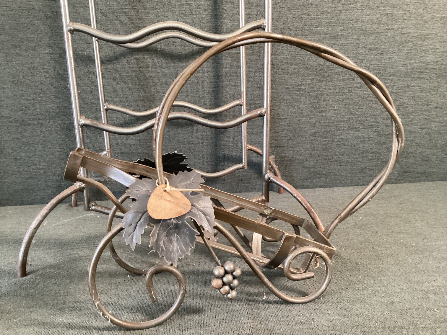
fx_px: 400
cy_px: 168
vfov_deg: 45.4
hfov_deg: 58.3
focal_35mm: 31
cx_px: 224
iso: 320
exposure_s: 1/50
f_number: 2.4
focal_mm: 3.3
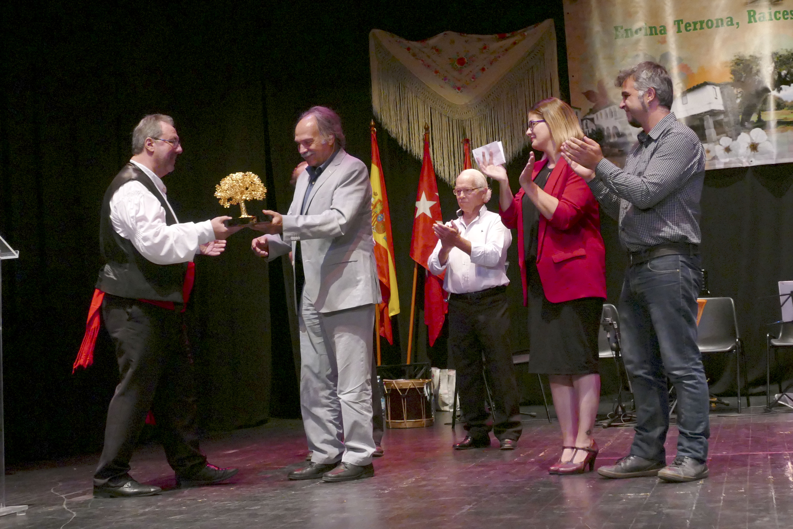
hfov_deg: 41.9
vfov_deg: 28.6
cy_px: 264
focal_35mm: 47
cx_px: 396
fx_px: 1035
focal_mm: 17
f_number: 4
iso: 1600
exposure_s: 1/200
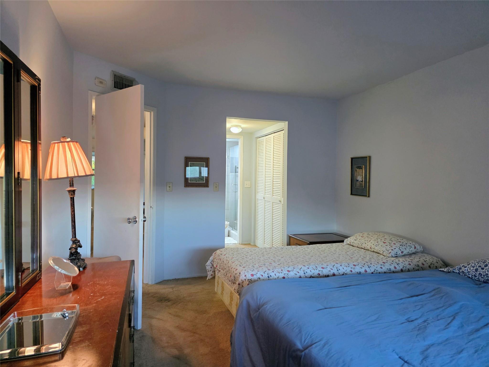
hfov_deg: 73.9
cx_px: 244
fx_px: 325
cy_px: 184
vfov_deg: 58.9
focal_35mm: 23
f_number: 1.7
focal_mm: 6.3
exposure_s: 1/120
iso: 800
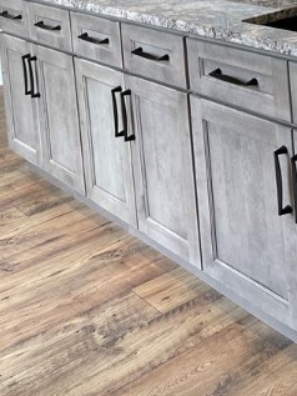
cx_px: 238
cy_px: -81
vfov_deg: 27.1
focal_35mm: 63
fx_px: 720
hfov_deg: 23.0
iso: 80
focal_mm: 4.2
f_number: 1.6
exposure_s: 1/120
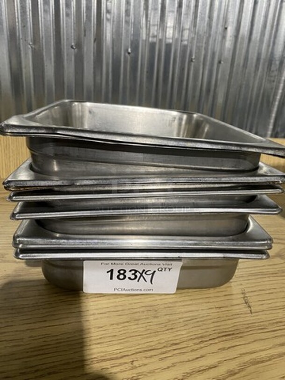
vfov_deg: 67.3
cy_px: 190
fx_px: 285
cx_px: 142
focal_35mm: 26
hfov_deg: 53.1
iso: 320
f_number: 1.8
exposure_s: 1/60
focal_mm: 4.25
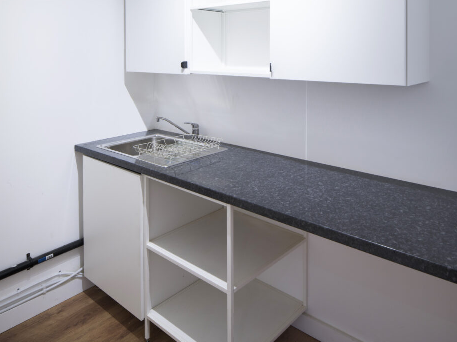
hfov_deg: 52.6
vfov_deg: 40.3
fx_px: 462
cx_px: 251
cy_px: 122
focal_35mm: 35
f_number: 6.3
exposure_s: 1/120
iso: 100
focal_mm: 12.29
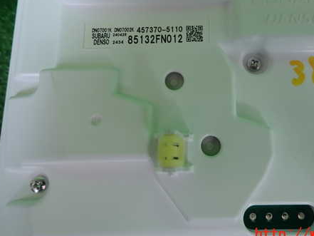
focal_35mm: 34
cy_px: 83
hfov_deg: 53.2
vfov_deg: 41.4
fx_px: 308
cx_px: 202
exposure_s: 1/100
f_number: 2
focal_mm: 4.5
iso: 100
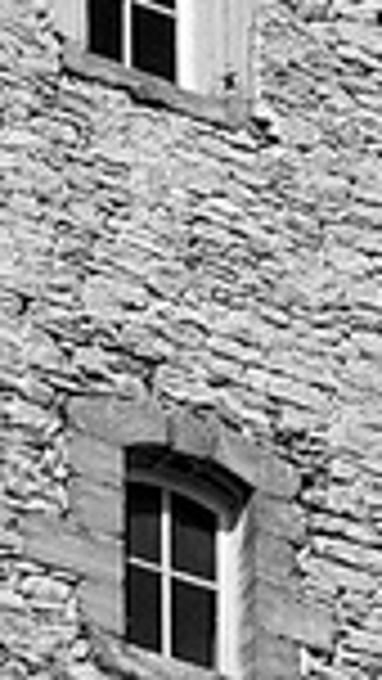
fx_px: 6803
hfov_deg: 3.1
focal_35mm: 378
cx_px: 1213
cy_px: 930
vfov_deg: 5.7
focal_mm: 28
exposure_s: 1/2000
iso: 200
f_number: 5.6
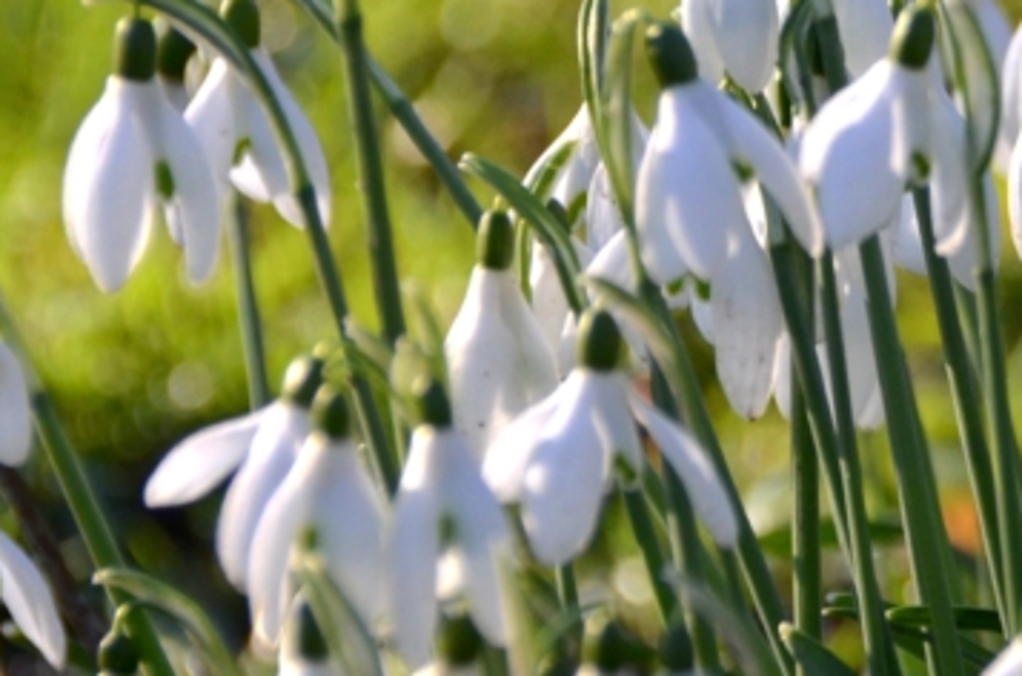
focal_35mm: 823
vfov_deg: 1.7
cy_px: 155
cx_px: 1260
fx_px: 23302
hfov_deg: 2.5
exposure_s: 1/1000
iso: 640
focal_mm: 190
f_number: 5.6
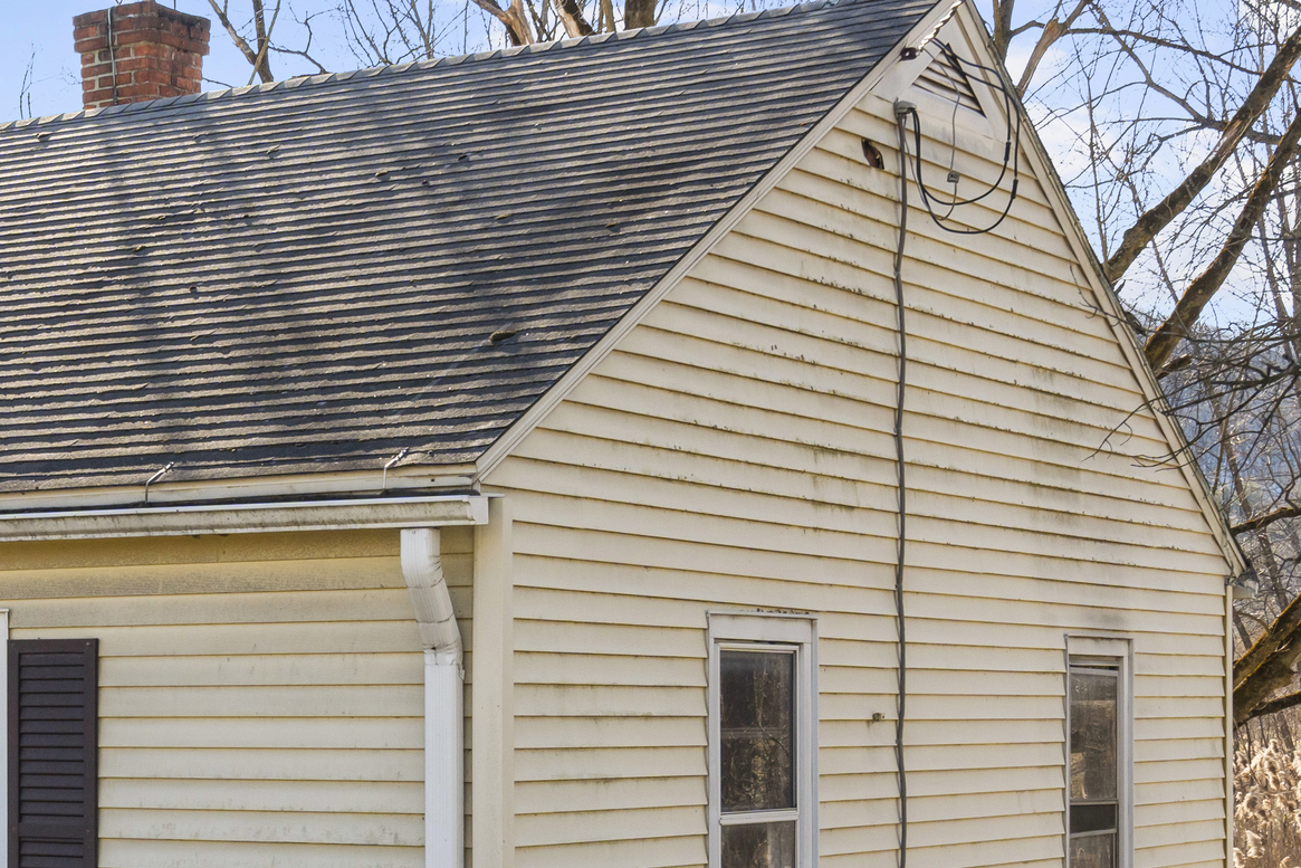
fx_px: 3144
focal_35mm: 87
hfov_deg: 21.7
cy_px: 703
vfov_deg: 15.6
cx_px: -258
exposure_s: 1/30
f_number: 9
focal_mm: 33
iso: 200
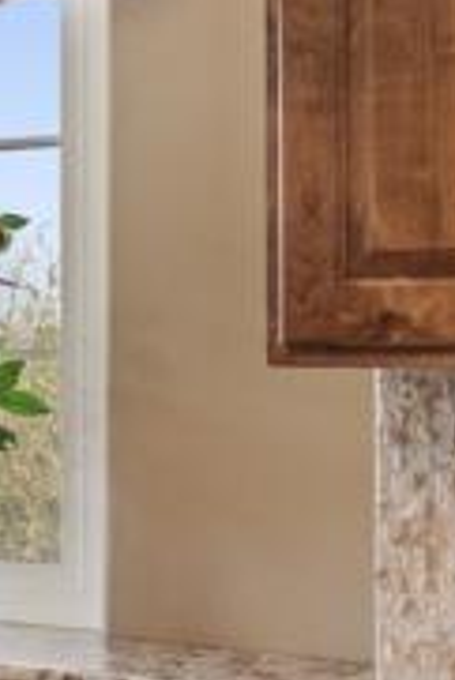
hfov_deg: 9.6
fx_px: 2346
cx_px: -696
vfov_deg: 16.5
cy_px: 346
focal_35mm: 124
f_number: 8
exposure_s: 1/13
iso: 500
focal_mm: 35
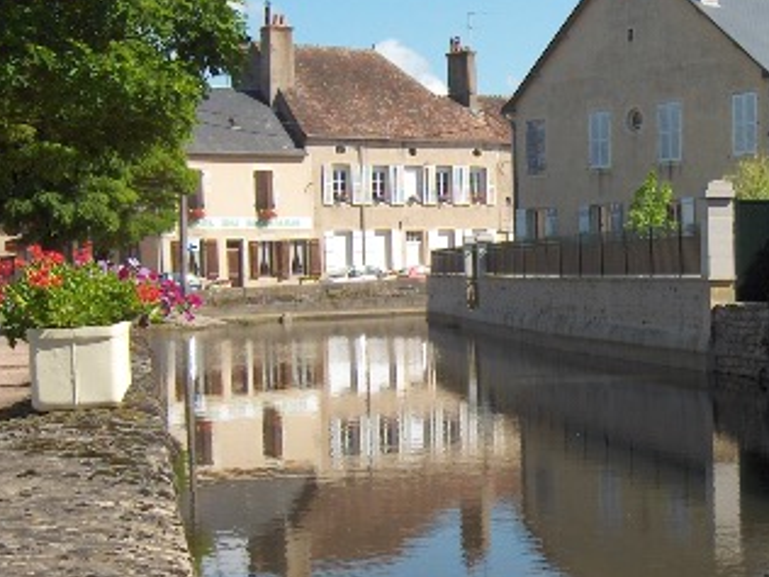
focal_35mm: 79
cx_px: 623
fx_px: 1755
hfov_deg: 24.3
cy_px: 353
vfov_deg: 18.6
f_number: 4.8
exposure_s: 1/441
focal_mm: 8
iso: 100
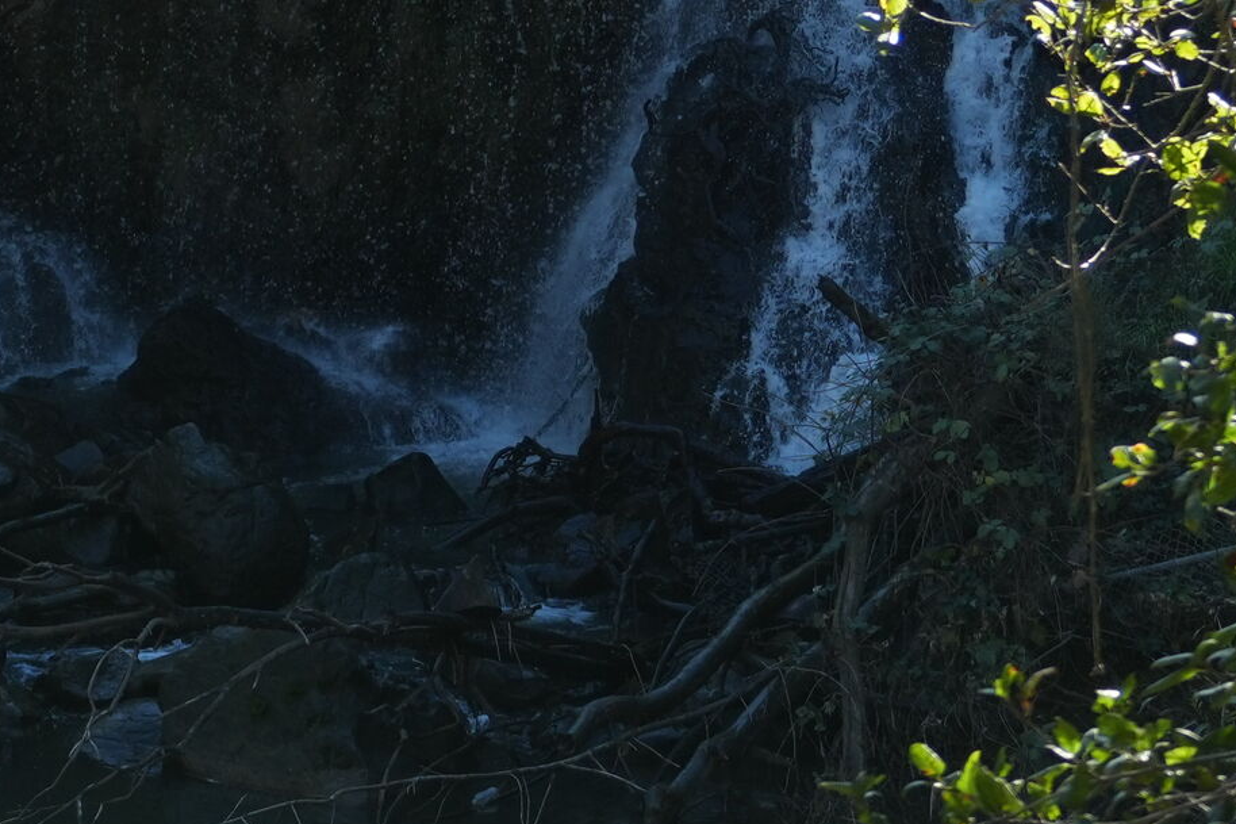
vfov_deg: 6.4
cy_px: -725
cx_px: 596
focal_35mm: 208
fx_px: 7140
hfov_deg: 9.9
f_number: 5
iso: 400
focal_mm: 44
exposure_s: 1/500
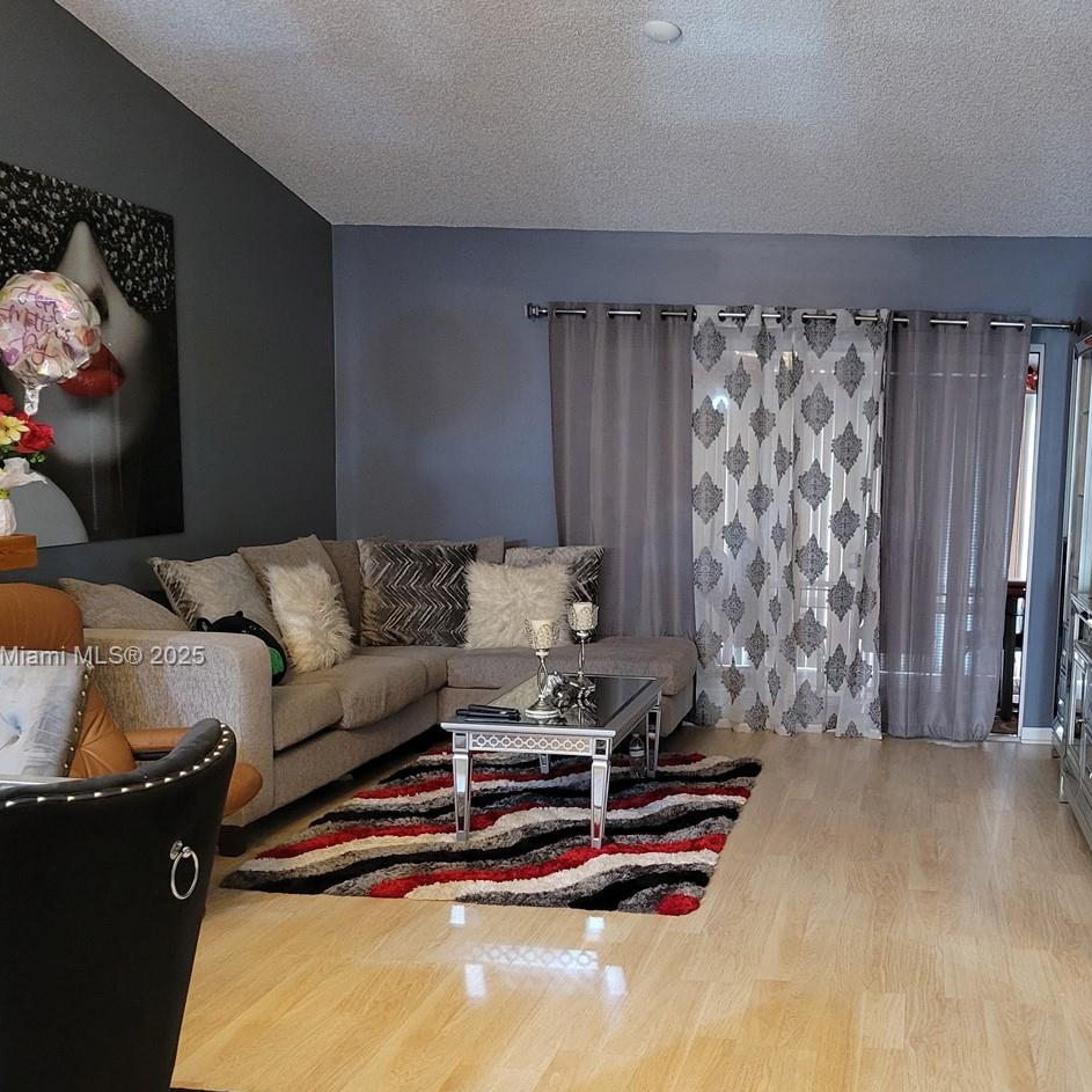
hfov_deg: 42.0
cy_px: 658
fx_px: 1392
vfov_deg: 42.6
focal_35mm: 39
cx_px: 761
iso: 640
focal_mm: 5.4
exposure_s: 1/24
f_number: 1.8
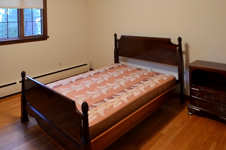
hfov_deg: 67.2
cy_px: 16
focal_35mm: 27
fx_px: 169
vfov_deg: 43.8
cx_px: 97
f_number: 3.5
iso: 1400
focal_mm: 10
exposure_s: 1/30
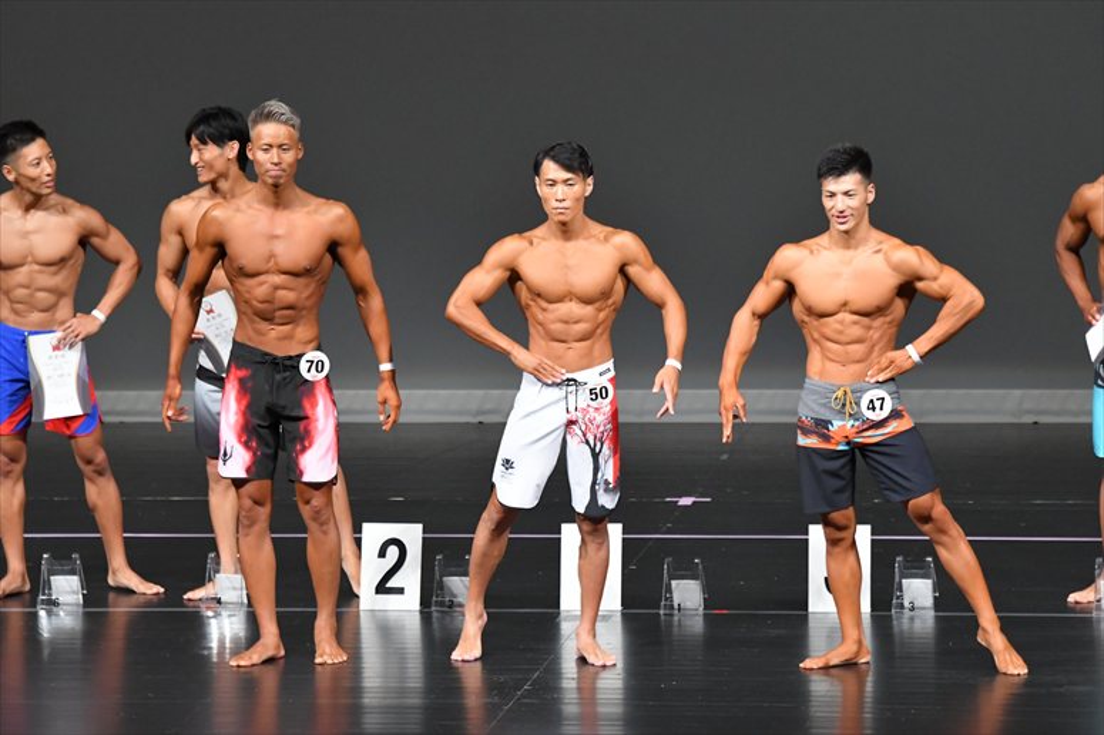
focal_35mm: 270
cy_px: 368
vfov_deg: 5.1
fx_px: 8276
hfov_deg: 7.6
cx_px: 552
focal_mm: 180
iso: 4000
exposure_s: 1/400
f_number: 5.6
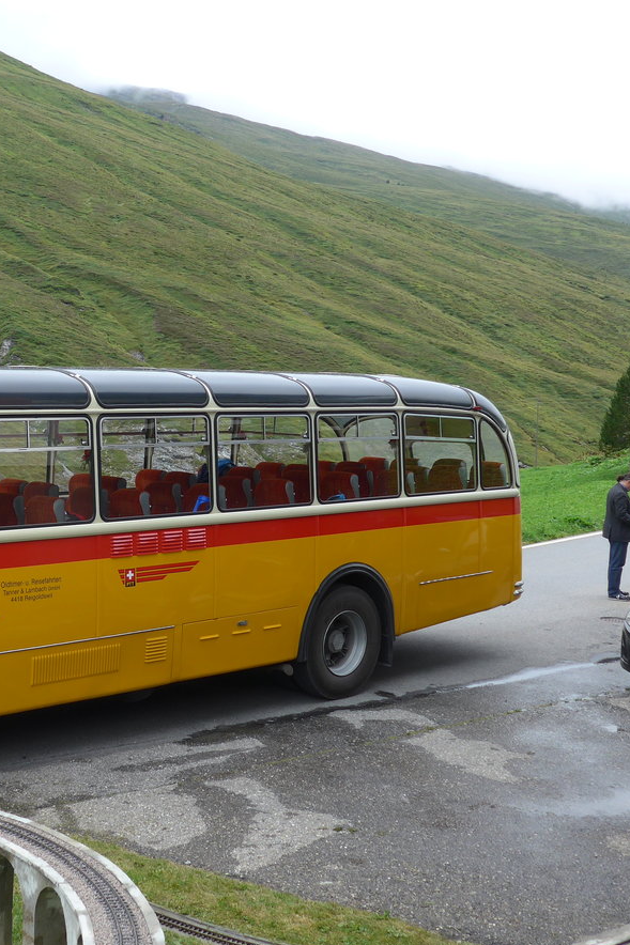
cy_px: 474
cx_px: 50
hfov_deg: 27.0
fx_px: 1260
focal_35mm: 48
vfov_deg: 41.1
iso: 80
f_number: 2.8
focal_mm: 7
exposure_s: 1/500
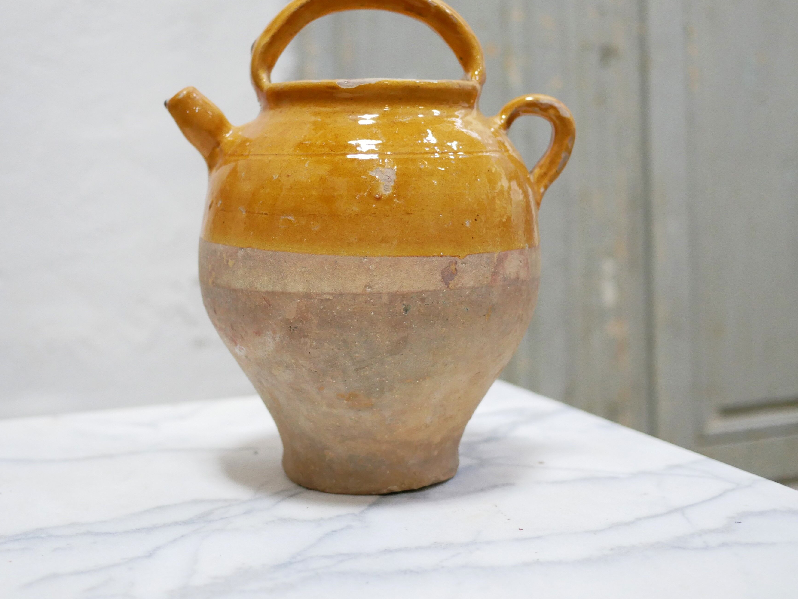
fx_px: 1199
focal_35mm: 52
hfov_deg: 36.6
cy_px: 258
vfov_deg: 28.0
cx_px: 311
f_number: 1.7
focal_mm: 20
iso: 1000
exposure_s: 1/60
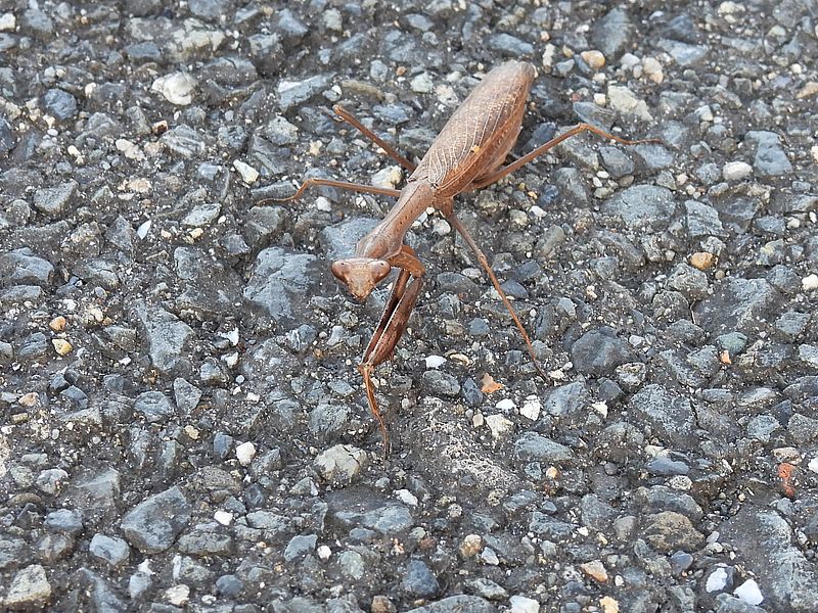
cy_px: 306
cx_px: 409
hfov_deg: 15.8
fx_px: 2954
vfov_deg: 11.9
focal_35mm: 125
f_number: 4
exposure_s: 1/60
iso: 200
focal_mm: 22.3
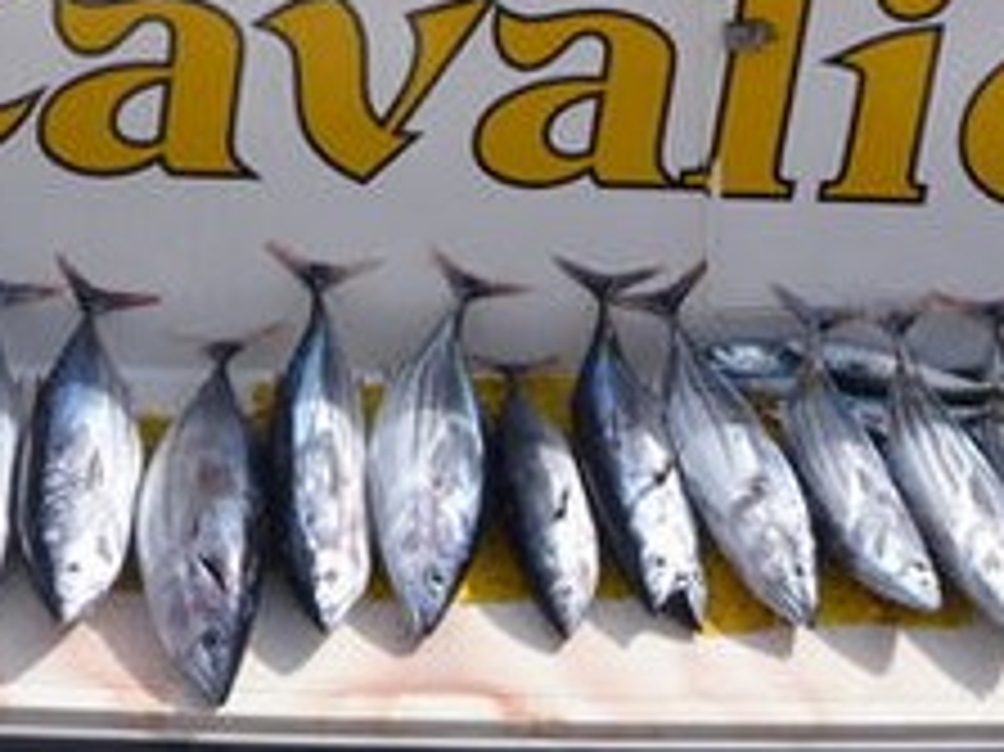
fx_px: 2290
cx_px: 594
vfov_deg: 17.3
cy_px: -284
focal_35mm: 79
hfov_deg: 24.7
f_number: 3.3
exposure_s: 1/1000
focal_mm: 4.9
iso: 100
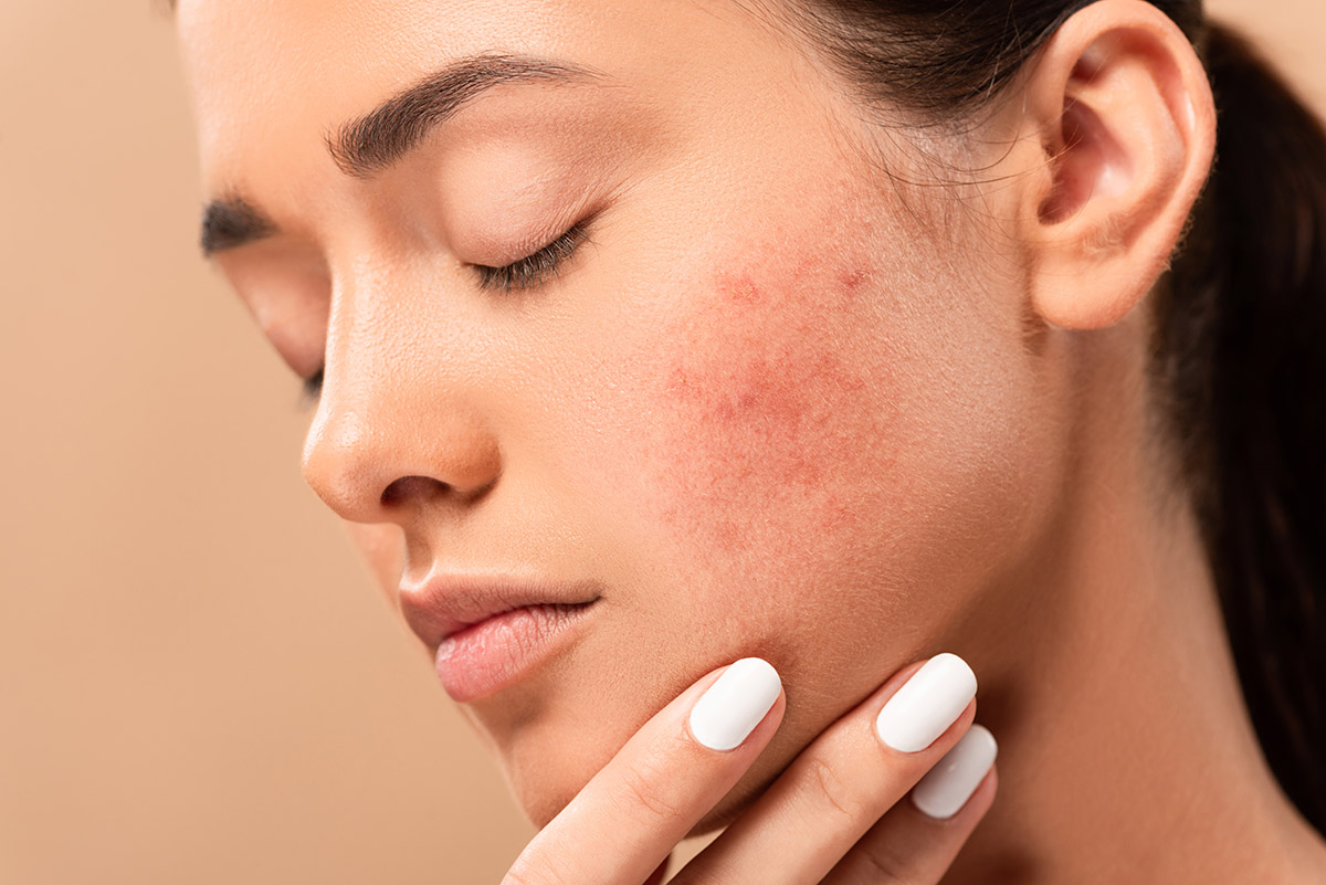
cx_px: 663
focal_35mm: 105
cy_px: 442
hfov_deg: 19.4
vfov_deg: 13.1
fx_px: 3869
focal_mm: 105
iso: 125
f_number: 5.6
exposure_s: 1/160
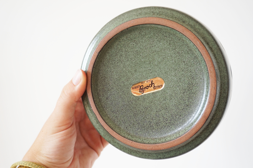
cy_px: 84
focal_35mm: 39
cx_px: 126
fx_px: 274
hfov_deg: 49.6
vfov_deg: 34.2
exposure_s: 1/60
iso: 320
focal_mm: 26
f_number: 4.5
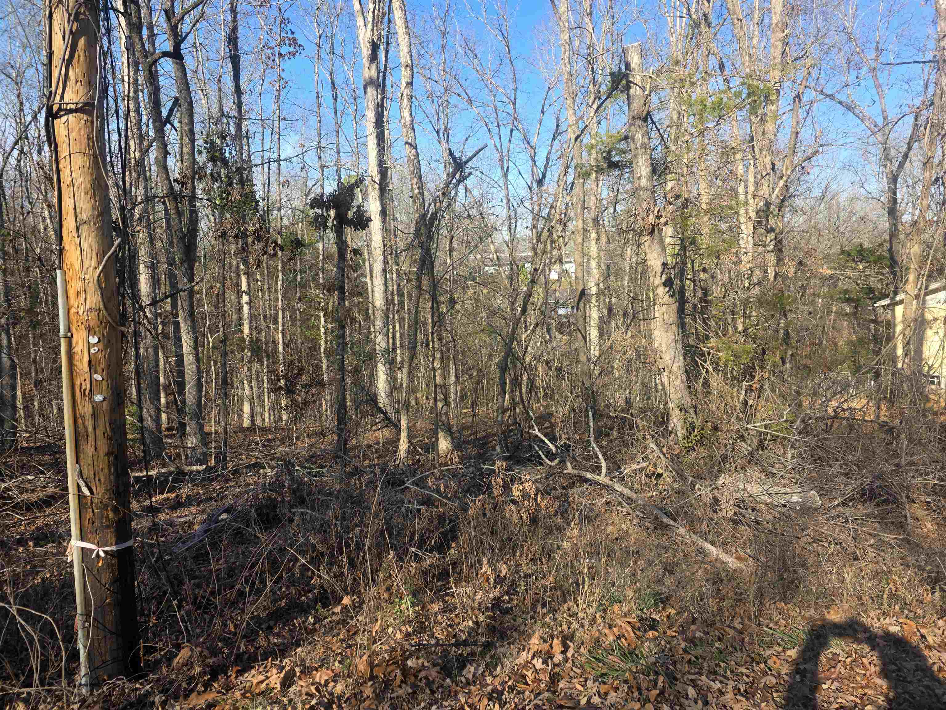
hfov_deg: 73.9
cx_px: 473
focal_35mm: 23
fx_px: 629
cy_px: 355
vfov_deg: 58.9
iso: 80
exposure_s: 1/1654
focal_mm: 6.3
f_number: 1.7
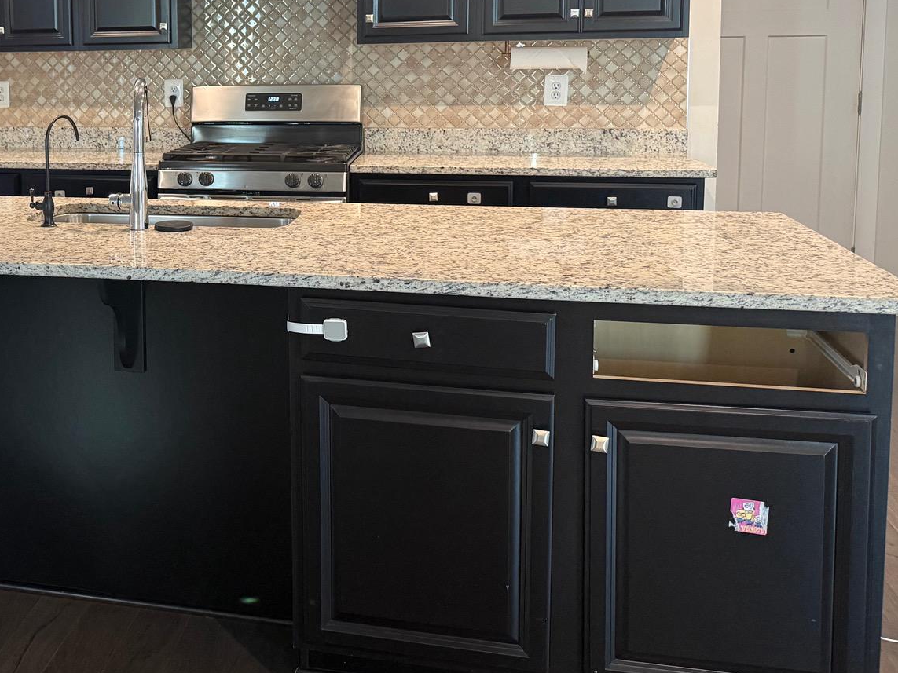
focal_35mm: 43
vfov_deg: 32.8
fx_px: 1115
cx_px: 108
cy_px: 153
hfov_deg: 40.8
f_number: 1.78
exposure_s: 1/60
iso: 320
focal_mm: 6.76
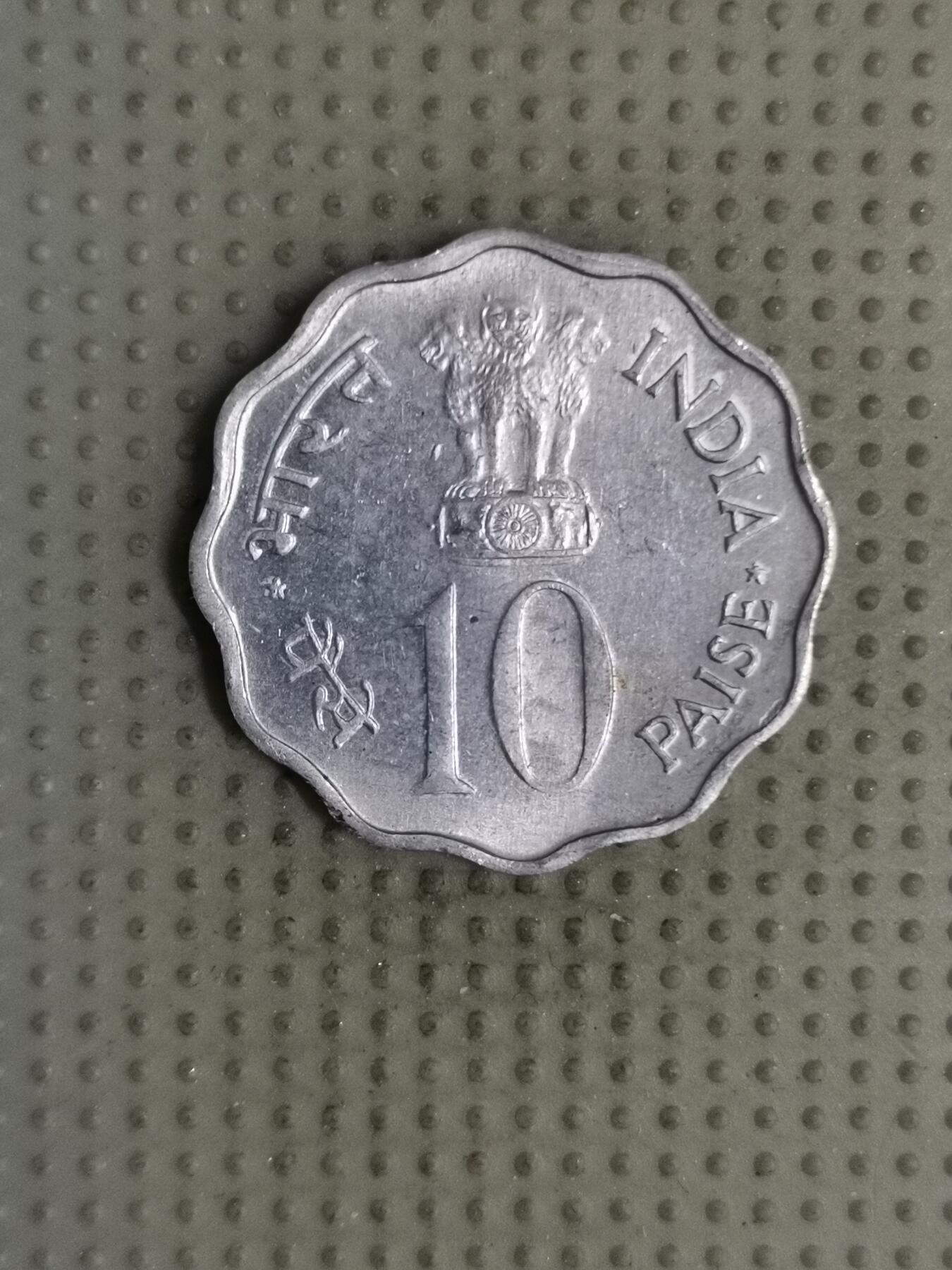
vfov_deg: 36.8
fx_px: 1907
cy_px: 635
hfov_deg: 28.0
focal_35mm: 52
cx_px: 476
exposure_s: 1/30
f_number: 1.8
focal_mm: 4.75
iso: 250
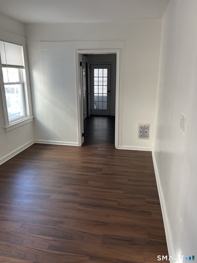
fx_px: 190
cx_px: 98
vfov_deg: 69.4
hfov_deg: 54.9
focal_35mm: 25
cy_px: 132
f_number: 1.6
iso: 125
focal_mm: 5.1
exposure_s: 1/121
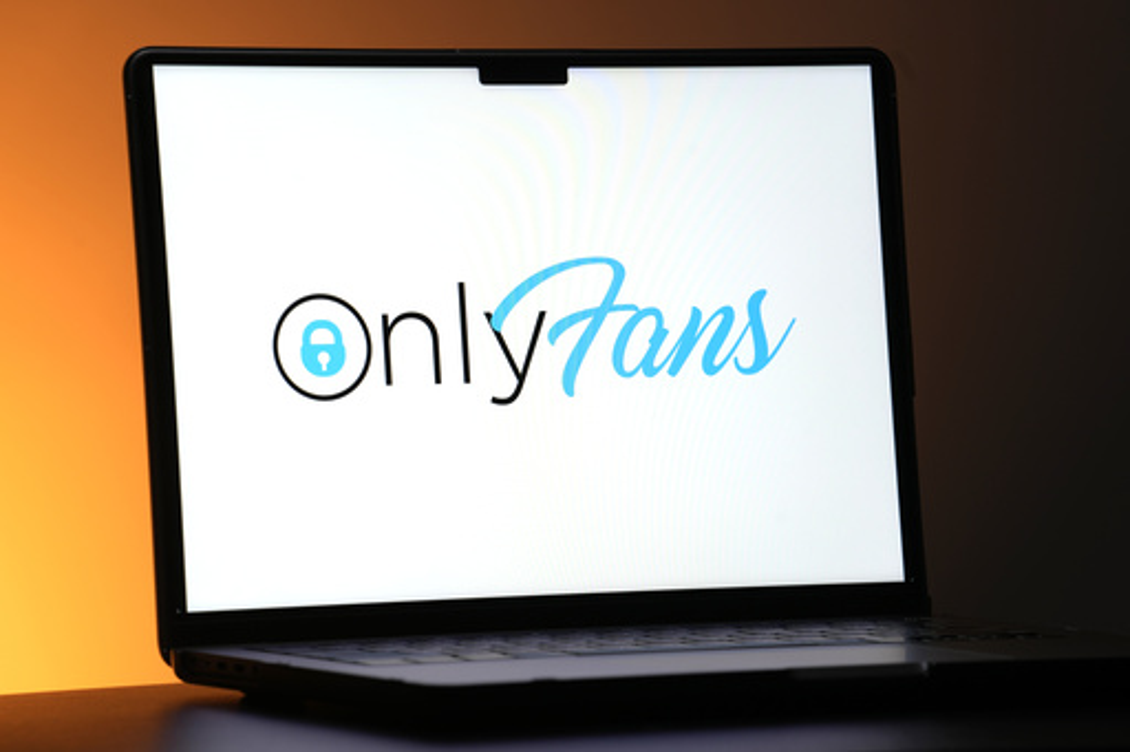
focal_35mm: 200
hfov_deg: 10.3
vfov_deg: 6.9
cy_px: 376
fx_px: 6275
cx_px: 565
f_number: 9
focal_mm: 200
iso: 125
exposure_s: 1/10
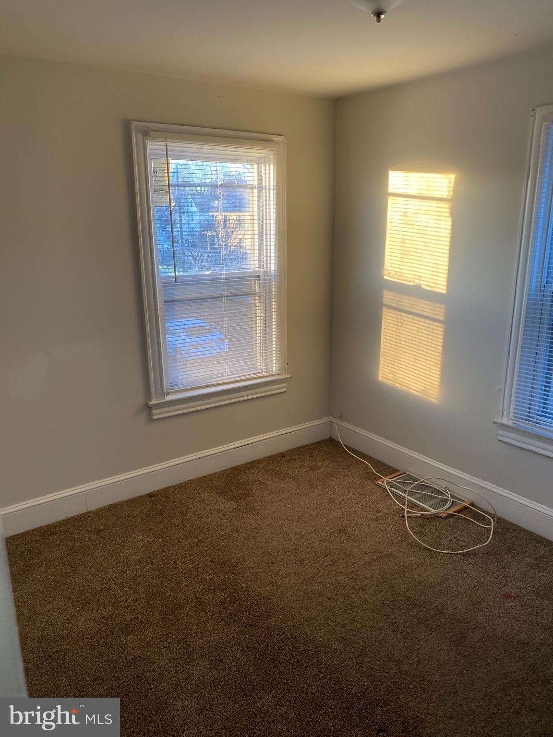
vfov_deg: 67.3
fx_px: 554
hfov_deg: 53.1
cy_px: 368
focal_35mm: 26
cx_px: 276
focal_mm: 4.25
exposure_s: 1/111
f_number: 1.8
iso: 125
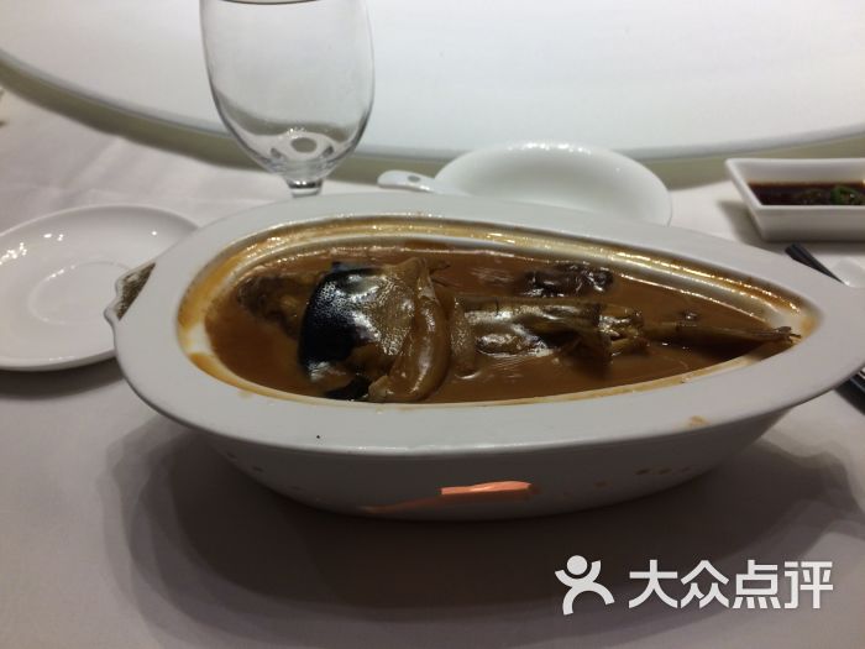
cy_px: 324
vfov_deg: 48.2
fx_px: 725
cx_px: 432
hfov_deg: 61.7
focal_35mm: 29
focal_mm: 4.15
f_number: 2.2
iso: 50
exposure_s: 1/100
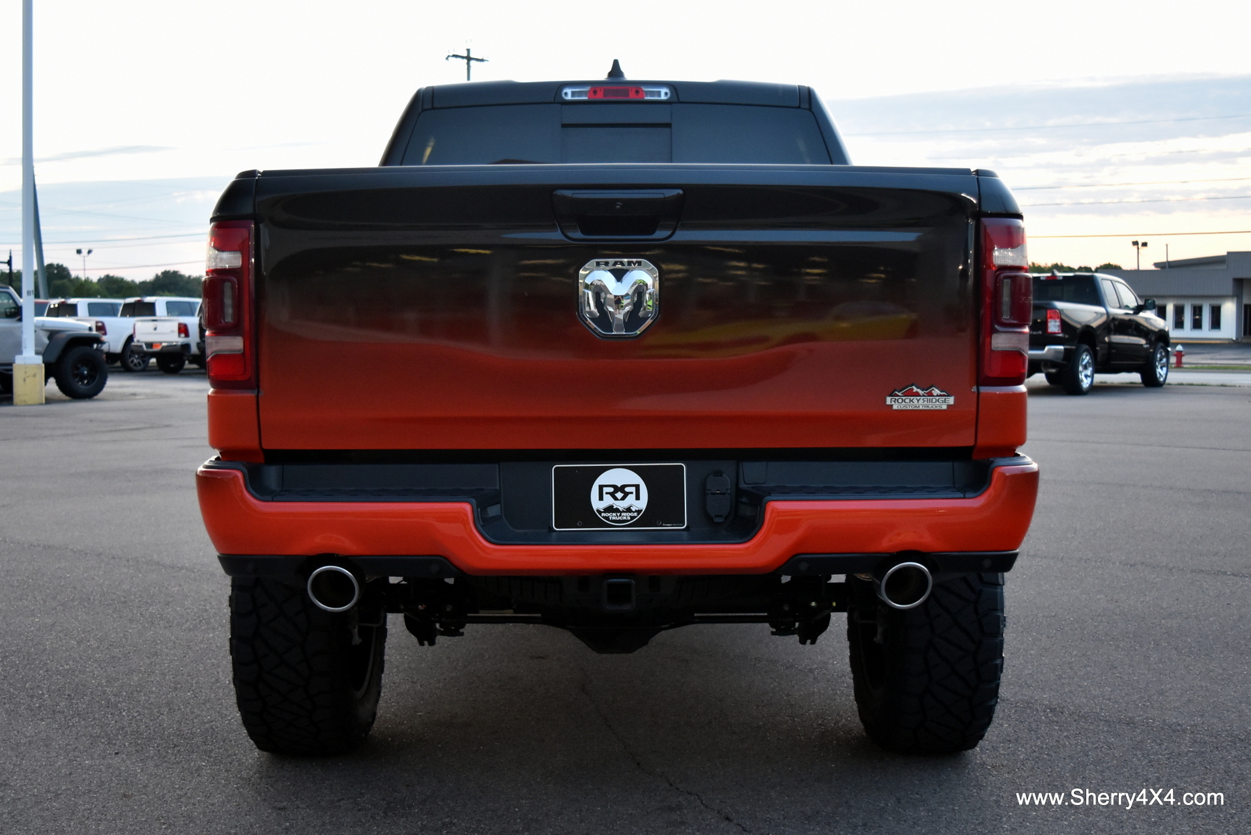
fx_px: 1251
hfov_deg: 53.1
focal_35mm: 36
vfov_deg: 36.9
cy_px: 418
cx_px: 626
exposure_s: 1/60
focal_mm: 24
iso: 1000
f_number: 4
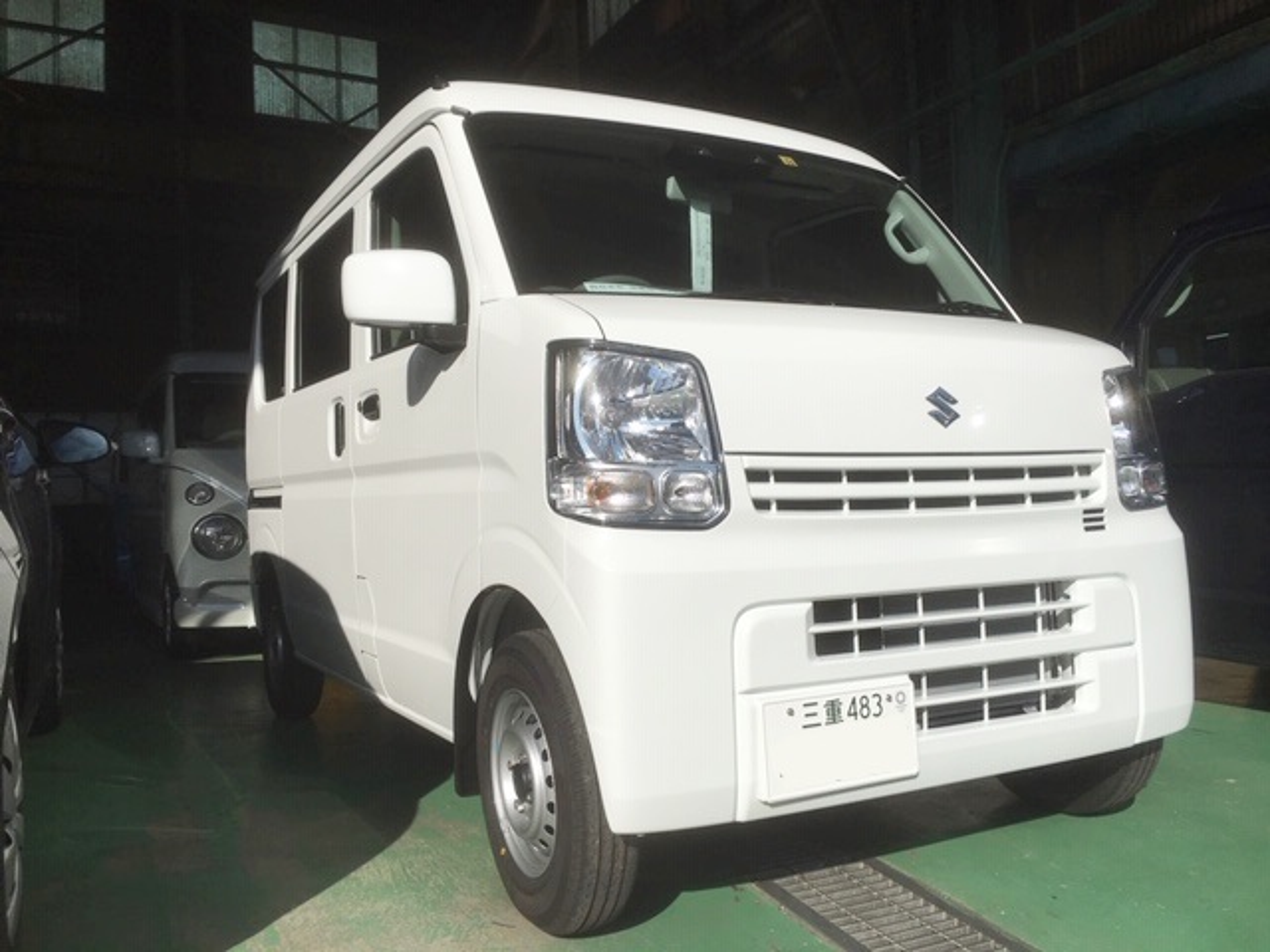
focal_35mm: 29
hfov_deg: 61.7
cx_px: 635
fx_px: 1064
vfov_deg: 48.2
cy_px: 476
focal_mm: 4.15
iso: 25
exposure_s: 1/3344
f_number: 2.2
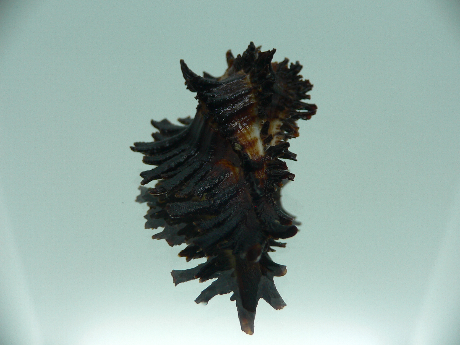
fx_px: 465
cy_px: 172
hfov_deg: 52.6
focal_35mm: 35
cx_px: 230
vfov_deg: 40.7
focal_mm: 4.6
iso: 80
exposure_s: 1/60
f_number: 2.8
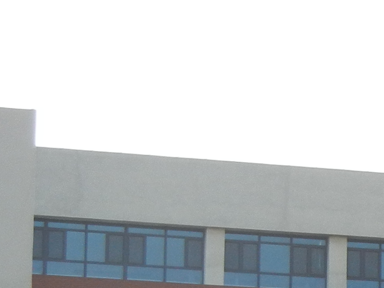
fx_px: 2285
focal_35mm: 206
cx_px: 664
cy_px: 385
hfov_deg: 9.2
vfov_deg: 7.1
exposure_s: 1/656
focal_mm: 8.1
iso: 160
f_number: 3.8
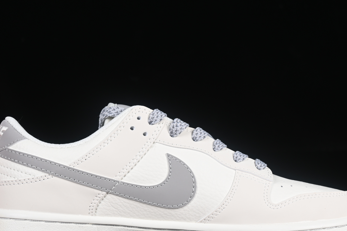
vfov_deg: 12.0
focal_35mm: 114
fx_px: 1099
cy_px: 151
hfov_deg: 17.9
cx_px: 172
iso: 160
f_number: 8
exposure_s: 1/80
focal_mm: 50
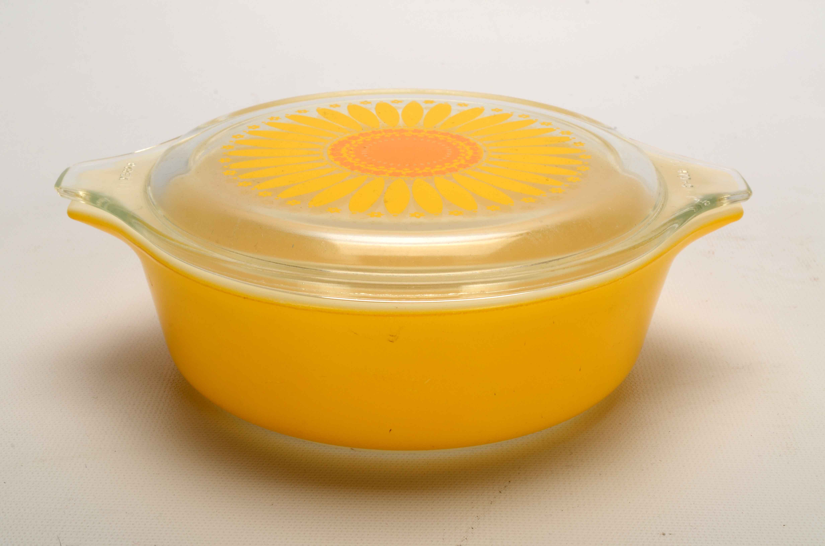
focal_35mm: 60
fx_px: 1372
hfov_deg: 33.5
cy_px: 273
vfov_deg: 22.5
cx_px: 412
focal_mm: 40
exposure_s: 1/160
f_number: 25
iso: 100
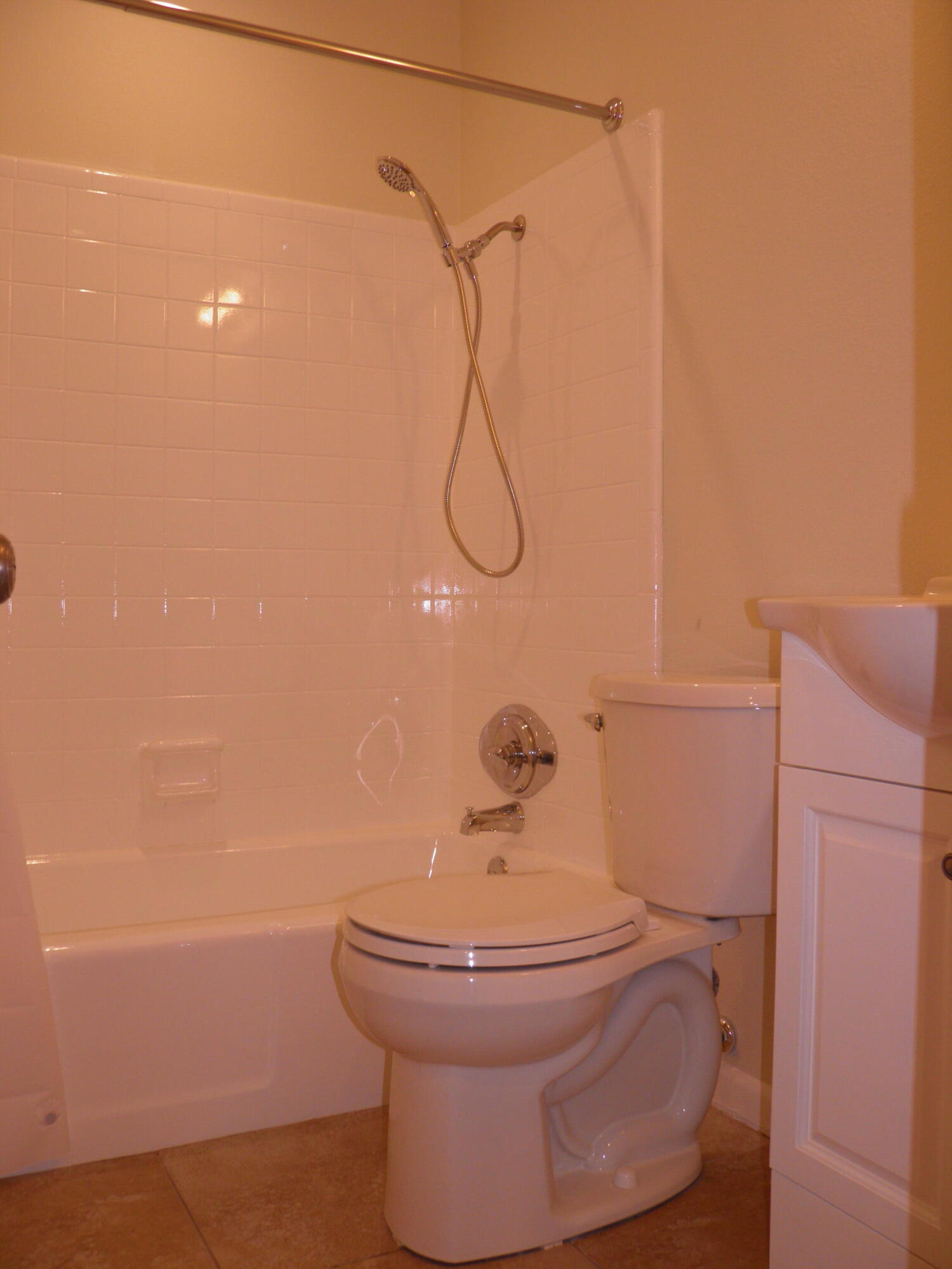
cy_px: 634
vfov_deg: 60.0
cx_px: 476
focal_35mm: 30
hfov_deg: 46.8
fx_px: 1100
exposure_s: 1/40
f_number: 3
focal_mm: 5.5
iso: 50
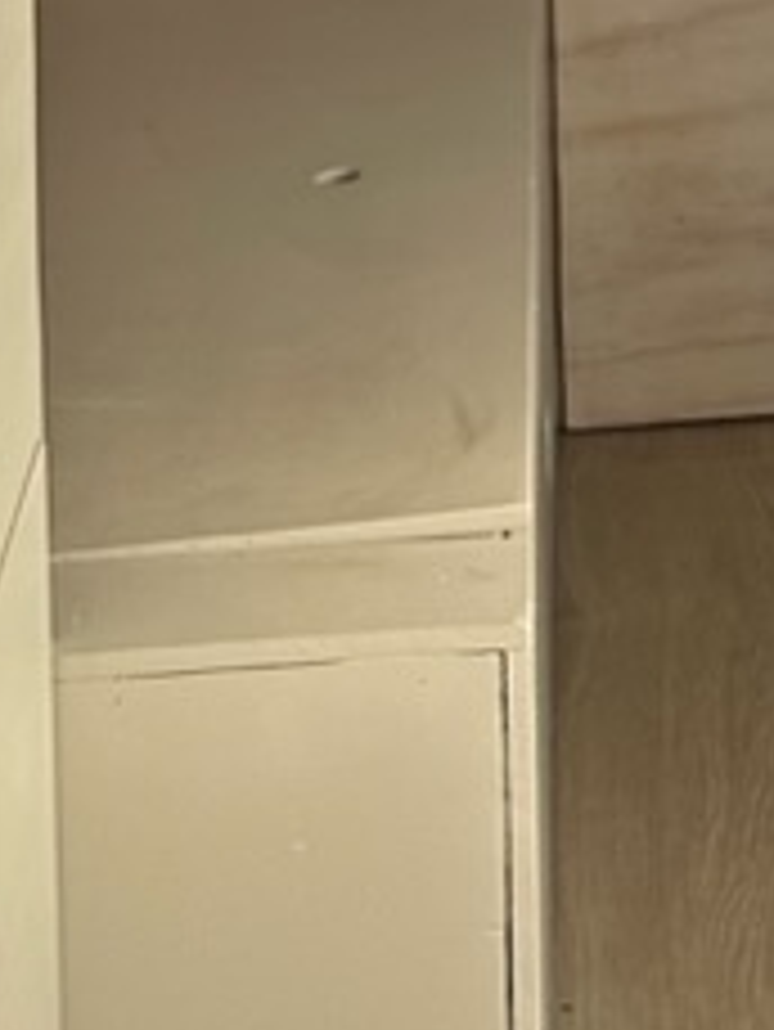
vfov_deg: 12.6
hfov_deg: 10.8
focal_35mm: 134
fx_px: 3991
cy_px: -1129
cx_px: 1008
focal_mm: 6.86
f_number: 1.78
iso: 80
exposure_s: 1/1562
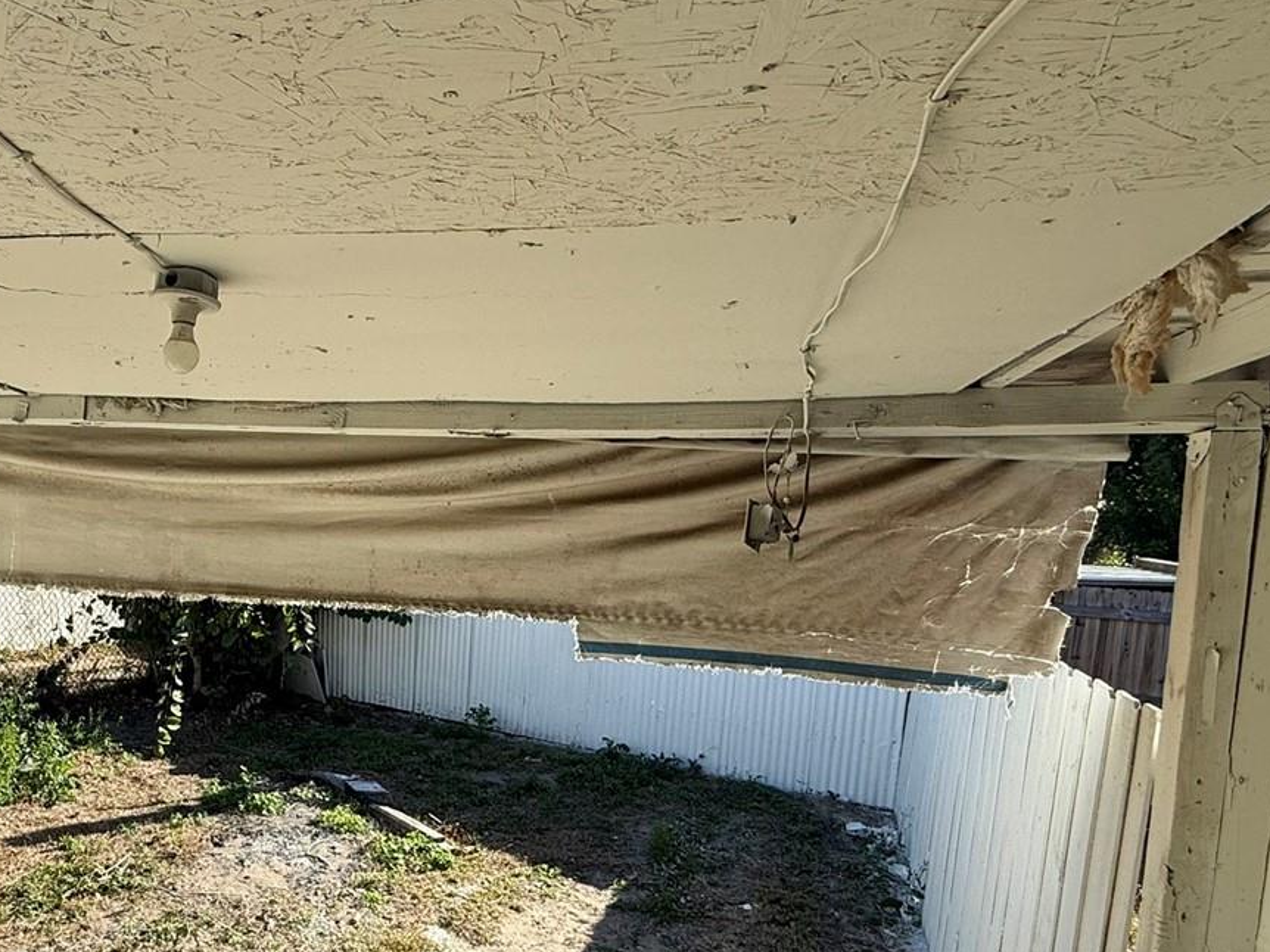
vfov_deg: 52.5
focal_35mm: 26
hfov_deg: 64.3
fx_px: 954
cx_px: 358
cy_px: 592
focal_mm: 2.22
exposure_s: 1/751
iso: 50
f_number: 2.2
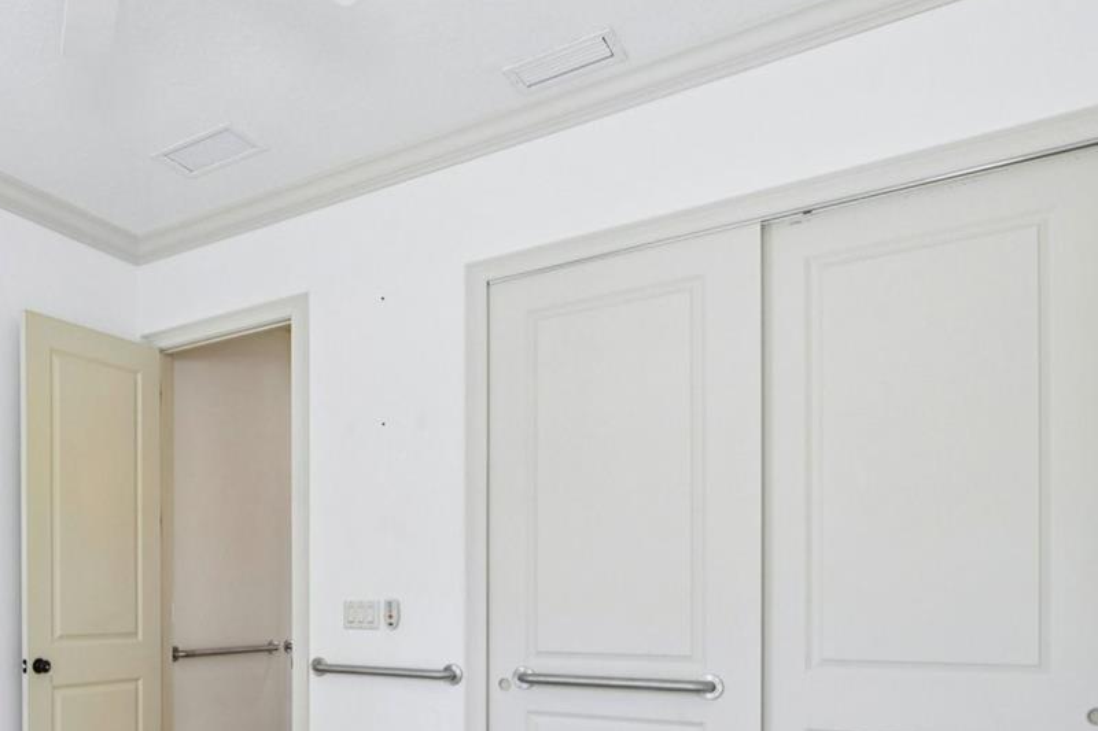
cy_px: 610
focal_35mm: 28
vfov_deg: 43.6
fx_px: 854
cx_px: 220
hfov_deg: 60.2
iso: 400
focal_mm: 14
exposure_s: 1/25
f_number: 8
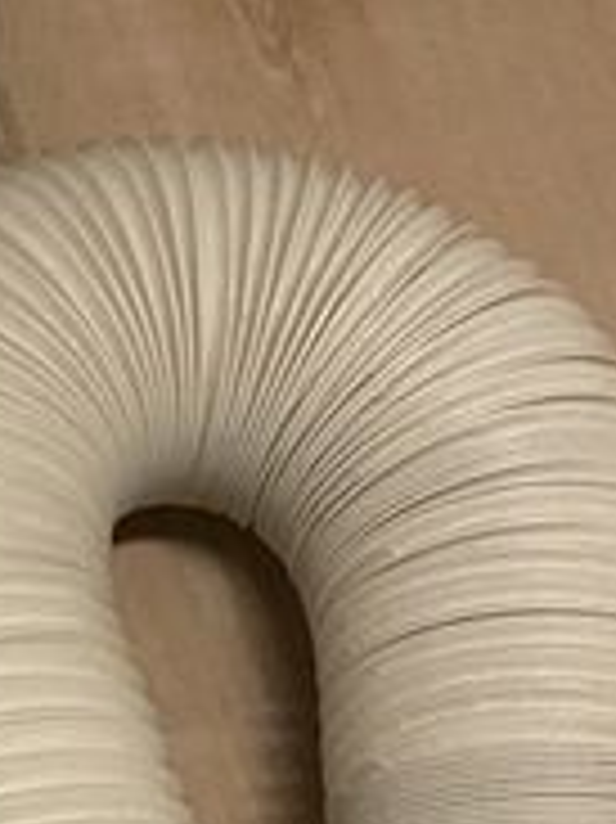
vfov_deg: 13.9
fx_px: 3373
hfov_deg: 9.8
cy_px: 585
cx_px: -540
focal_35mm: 142
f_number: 1.8
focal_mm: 4.25
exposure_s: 1/60
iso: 500
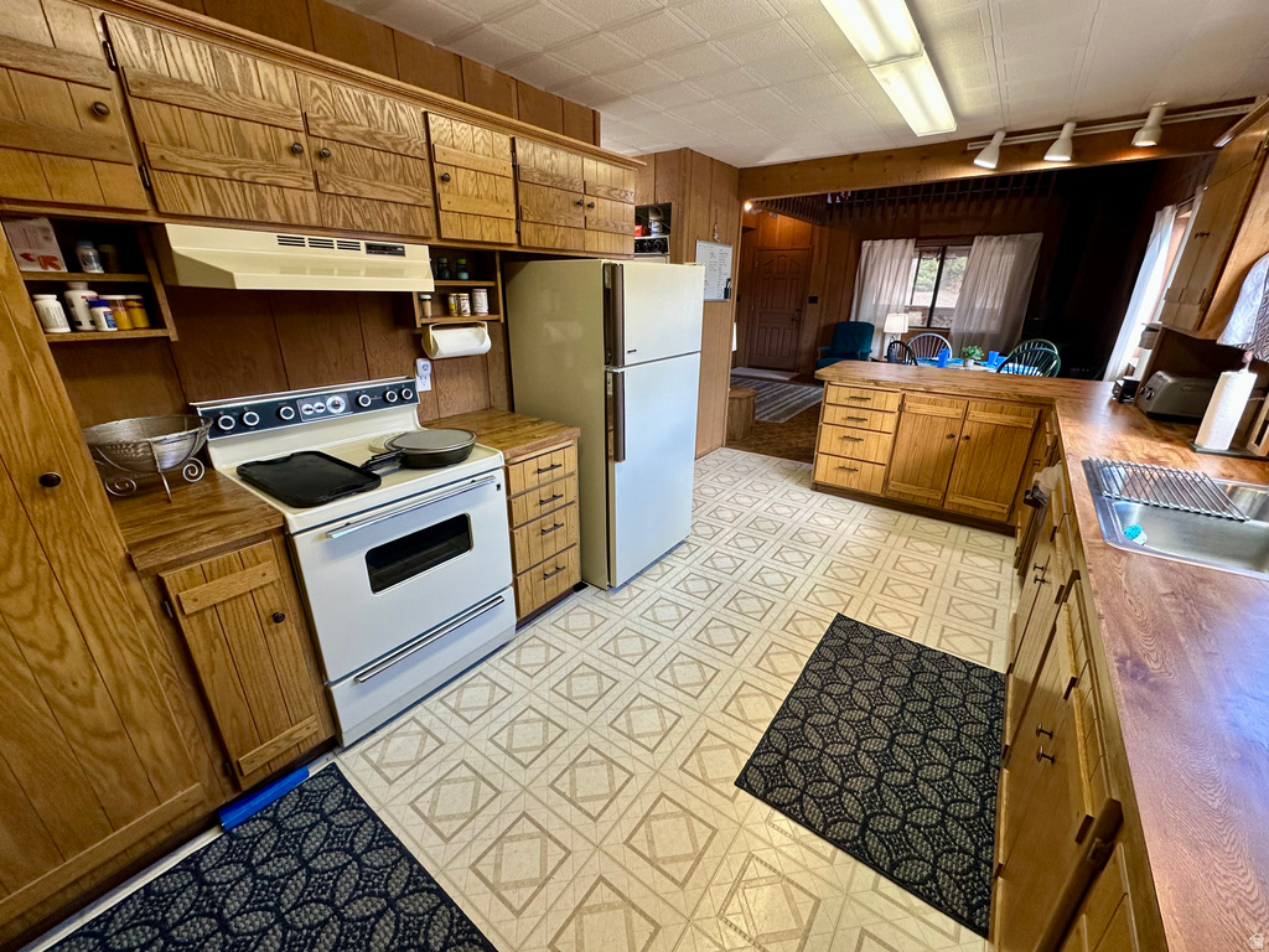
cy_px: 476
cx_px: 634
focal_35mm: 14
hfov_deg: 102.1
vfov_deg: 85.7
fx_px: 513
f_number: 2.2
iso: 160
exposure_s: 1/120
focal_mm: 2.22
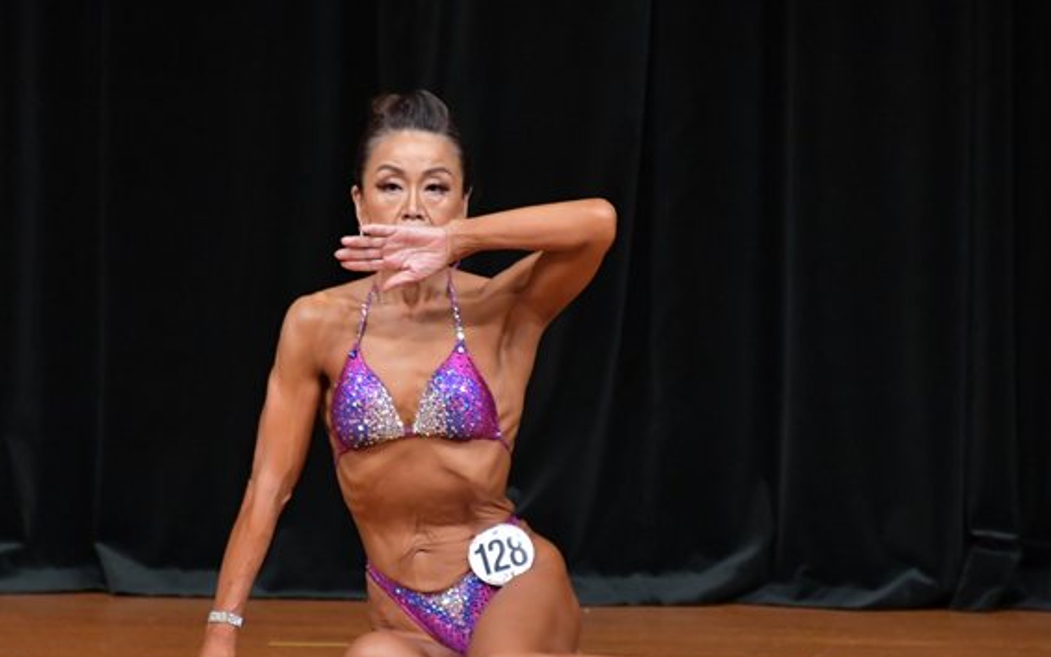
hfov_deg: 3.3
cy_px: 384
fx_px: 17991
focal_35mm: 628
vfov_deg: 2.1
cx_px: 467
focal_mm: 300
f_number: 5.6
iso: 4000
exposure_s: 1/400
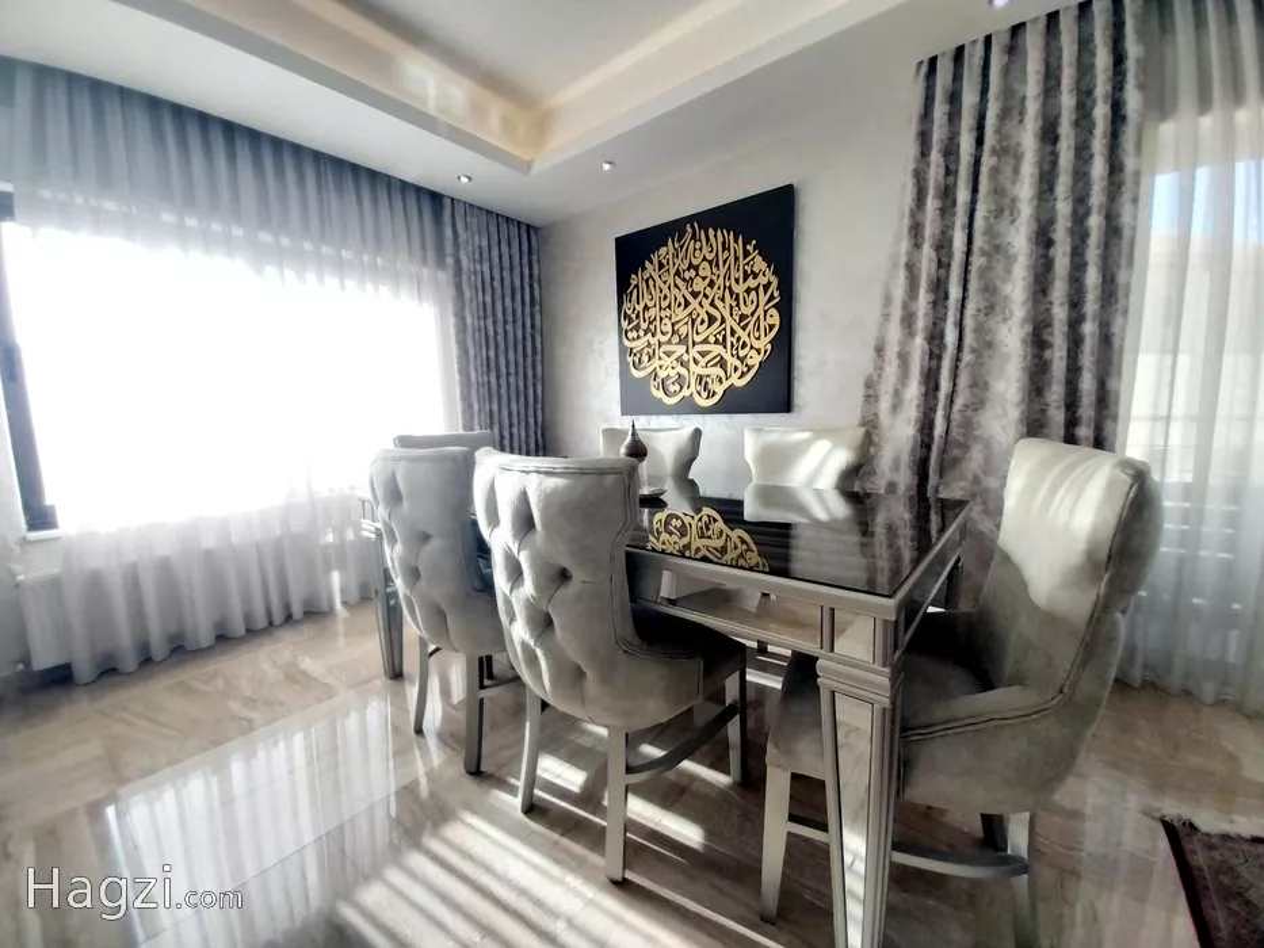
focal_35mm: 13
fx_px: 475
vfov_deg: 89.9
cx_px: 632
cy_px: 474
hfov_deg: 106.2
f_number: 2.2
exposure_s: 1/50
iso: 100
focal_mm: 1.3
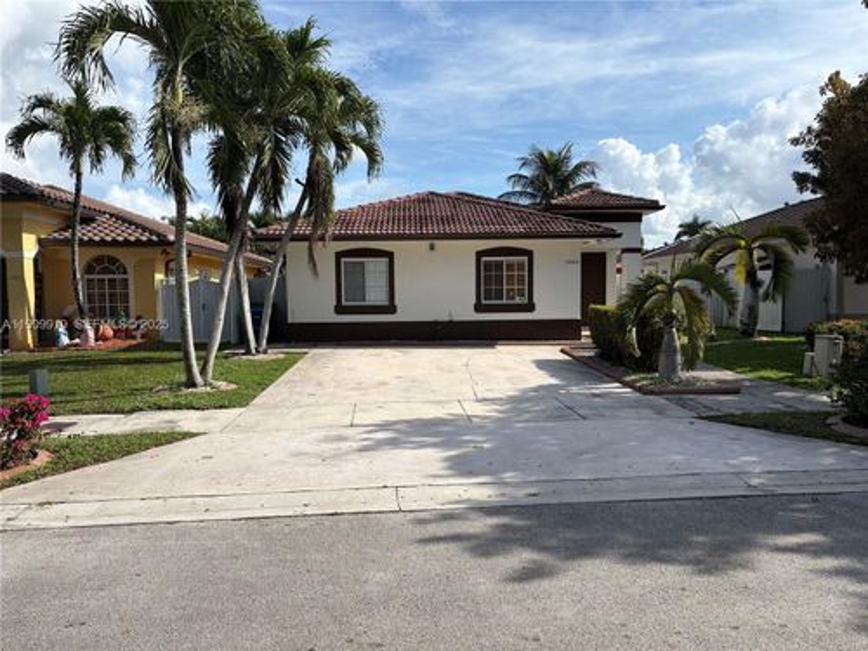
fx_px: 652
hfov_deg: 67.3
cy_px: 326
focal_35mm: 26
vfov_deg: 53.1
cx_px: 434
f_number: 1.6
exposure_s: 1/4065
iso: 50
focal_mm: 5.96
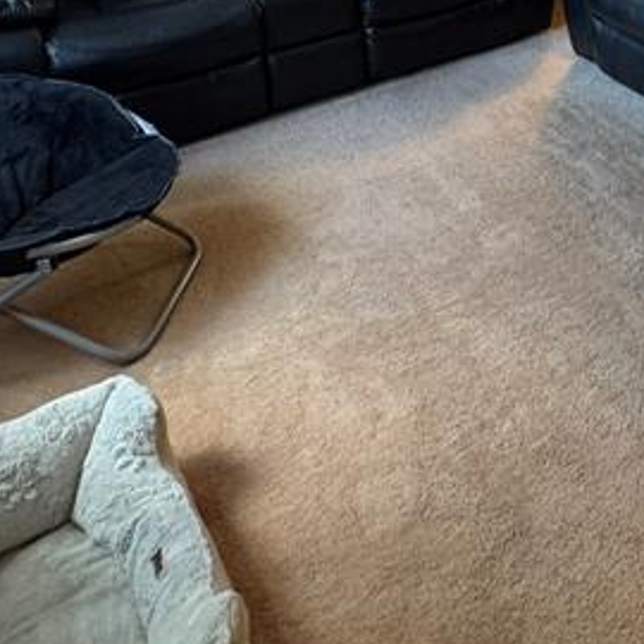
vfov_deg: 30.6
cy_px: -126
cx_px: 742
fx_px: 989
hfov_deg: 31.2
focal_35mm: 47
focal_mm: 2.22
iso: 320
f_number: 2.2
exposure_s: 1/60
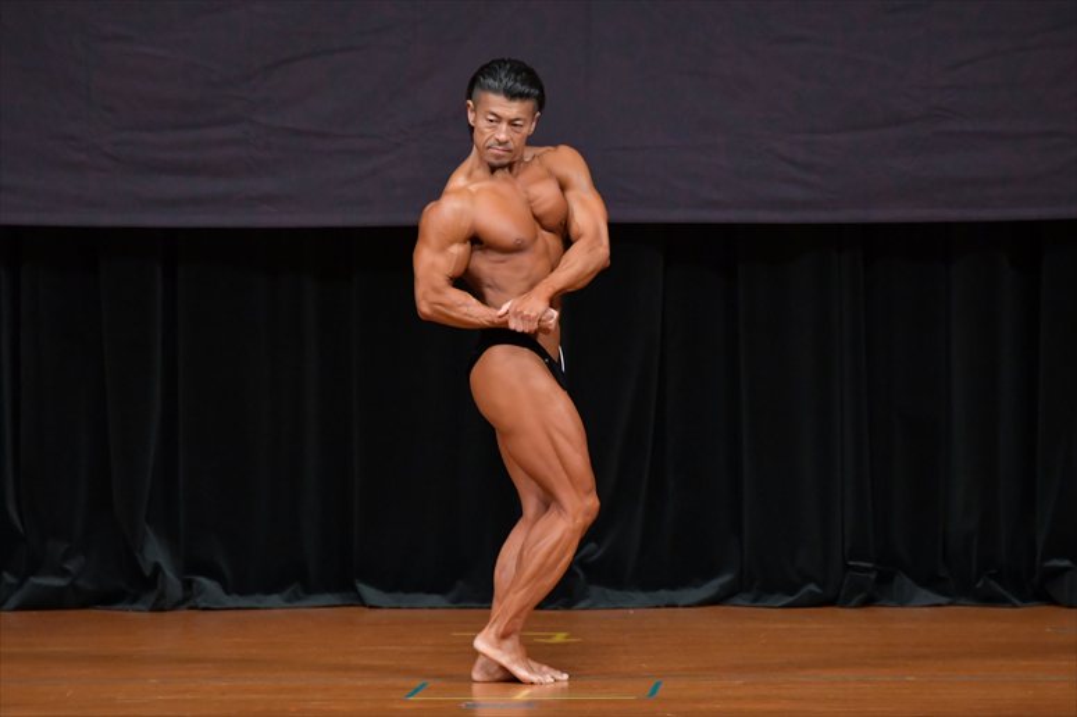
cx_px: 538
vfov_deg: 4.6
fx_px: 8971
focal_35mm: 300
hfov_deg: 6.9
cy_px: 358
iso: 4000
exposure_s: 1/400
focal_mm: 200
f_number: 5.6
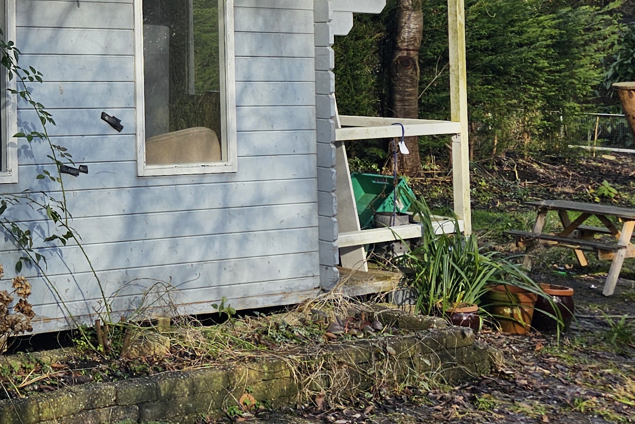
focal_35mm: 67
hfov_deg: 25.5
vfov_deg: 19.6
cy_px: -12
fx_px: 1182
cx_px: -209
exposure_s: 1/329
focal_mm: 6.3
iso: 10
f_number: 1.7
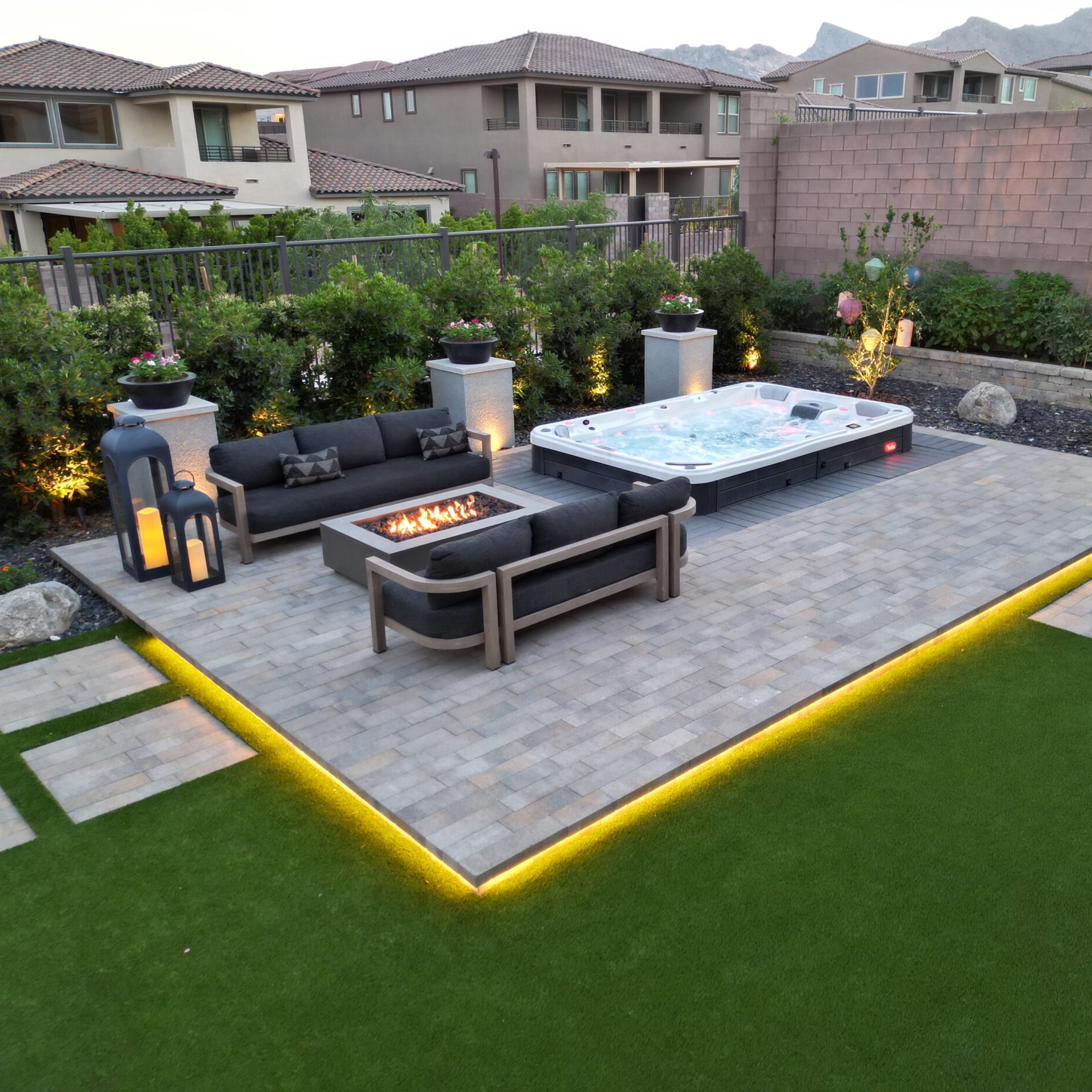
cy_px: 543
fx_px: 1035
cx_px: 623
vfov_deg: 55.6
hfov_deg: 55.4
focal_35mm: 29
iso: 160
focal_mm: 6.72
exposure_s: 1/15
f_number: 1.7
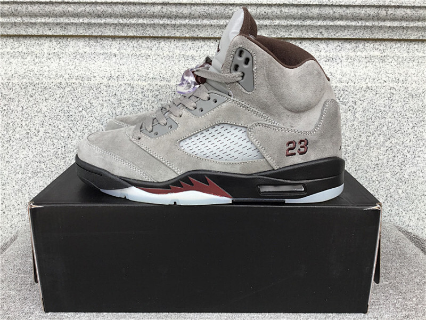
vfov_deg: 45.4
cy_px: 160
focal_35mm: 31
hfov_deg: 58.4
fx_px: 381
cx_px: 213
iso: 25
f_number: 2.4
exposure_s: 1/272
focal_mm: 3.3
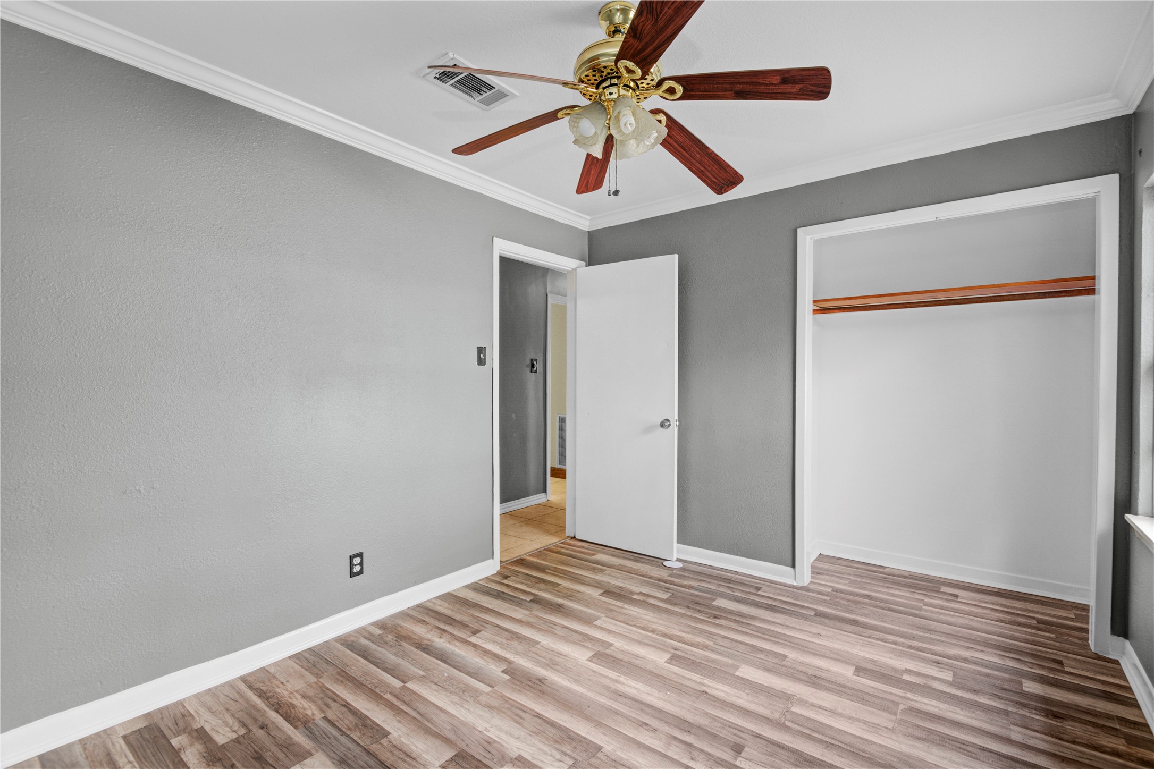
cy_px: 384
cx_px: 577
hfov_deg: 96.7
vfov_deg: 73.7
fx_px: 513
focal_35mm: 16
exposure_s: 1/1.67
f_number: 8
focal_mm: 16
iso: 200
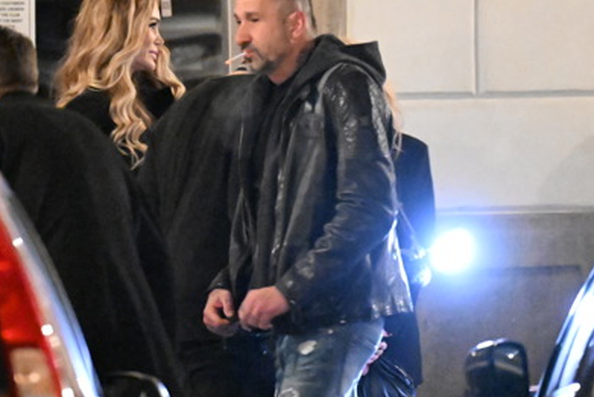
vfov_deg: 2.6
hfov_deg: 3.9
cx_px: 102
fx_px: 8731
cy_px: 155
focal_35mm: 529
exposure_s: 1/80
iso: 25600
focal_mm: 200
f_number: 2.8
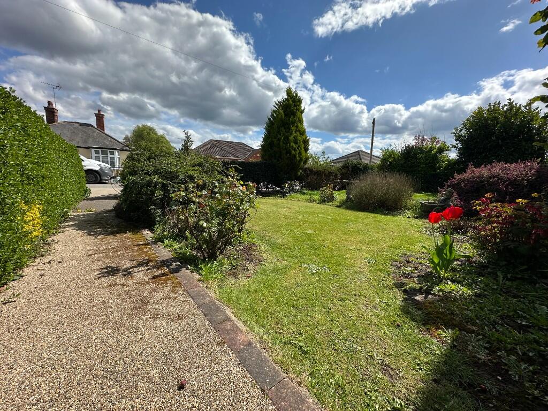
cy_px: 206
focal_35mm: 14
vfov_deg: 85.7
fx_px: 222
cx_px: 274
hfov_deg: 102.1
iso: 50
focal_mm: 2.22
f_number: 2.2
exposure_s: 1/1575
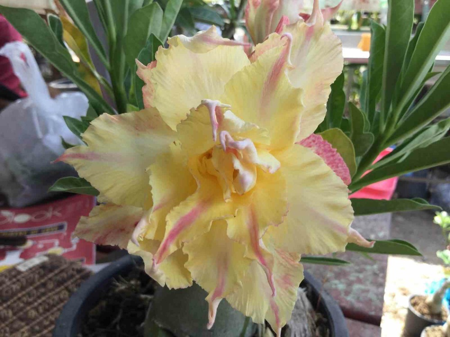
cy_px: 168
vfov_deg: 45.4
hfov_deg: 58.4
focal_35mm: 31
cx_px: 225
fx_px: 403
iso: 25
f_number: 2.4
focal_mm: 3.3
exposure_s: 1/114
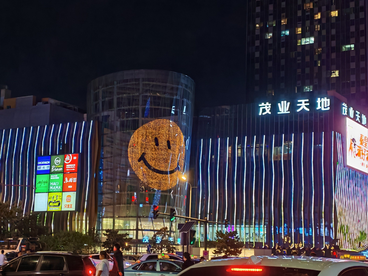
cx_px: 184
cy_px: 138
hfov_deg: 29.0
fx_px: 712
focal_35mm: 67
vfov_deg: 21.9
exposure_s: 1/50
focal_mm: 5.52
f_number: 1.95
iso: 320
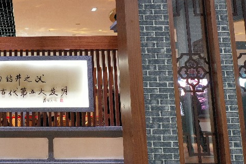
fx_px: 410
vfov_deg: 22.2
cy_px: 26
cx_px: 13
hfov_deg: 31.5
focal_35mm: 60
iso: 400
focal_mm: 10.26
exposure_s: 1/15
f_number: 2.8
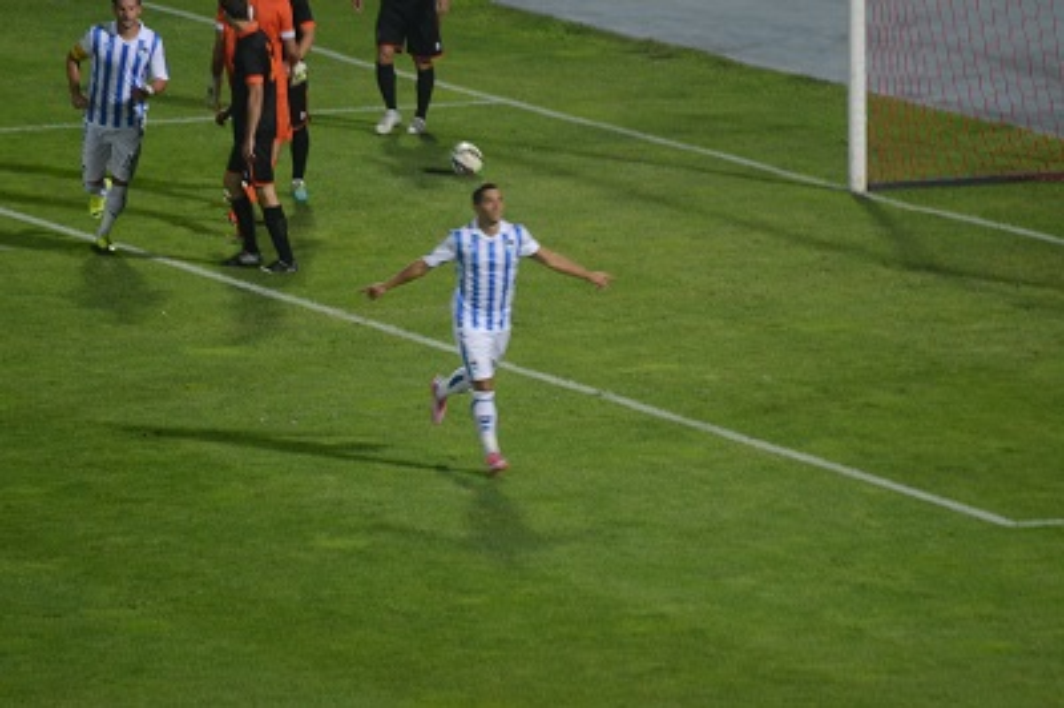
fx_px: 13289
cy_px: 354
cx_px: 532
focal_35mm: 450
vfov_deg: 3.0
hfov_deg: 4.6
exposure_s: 1/60
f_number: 5.6
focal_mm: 300
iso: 800
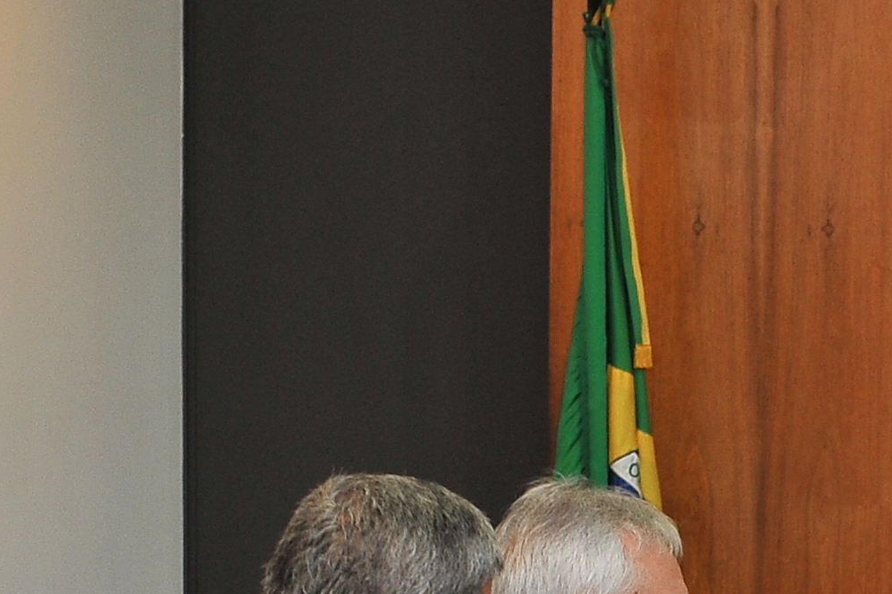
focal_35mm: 148
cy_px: 977
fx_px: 3666
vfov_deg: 9.0
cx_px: 982
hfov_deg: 13.6
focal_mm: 35
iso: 800
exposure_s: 1/60
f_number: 5.6
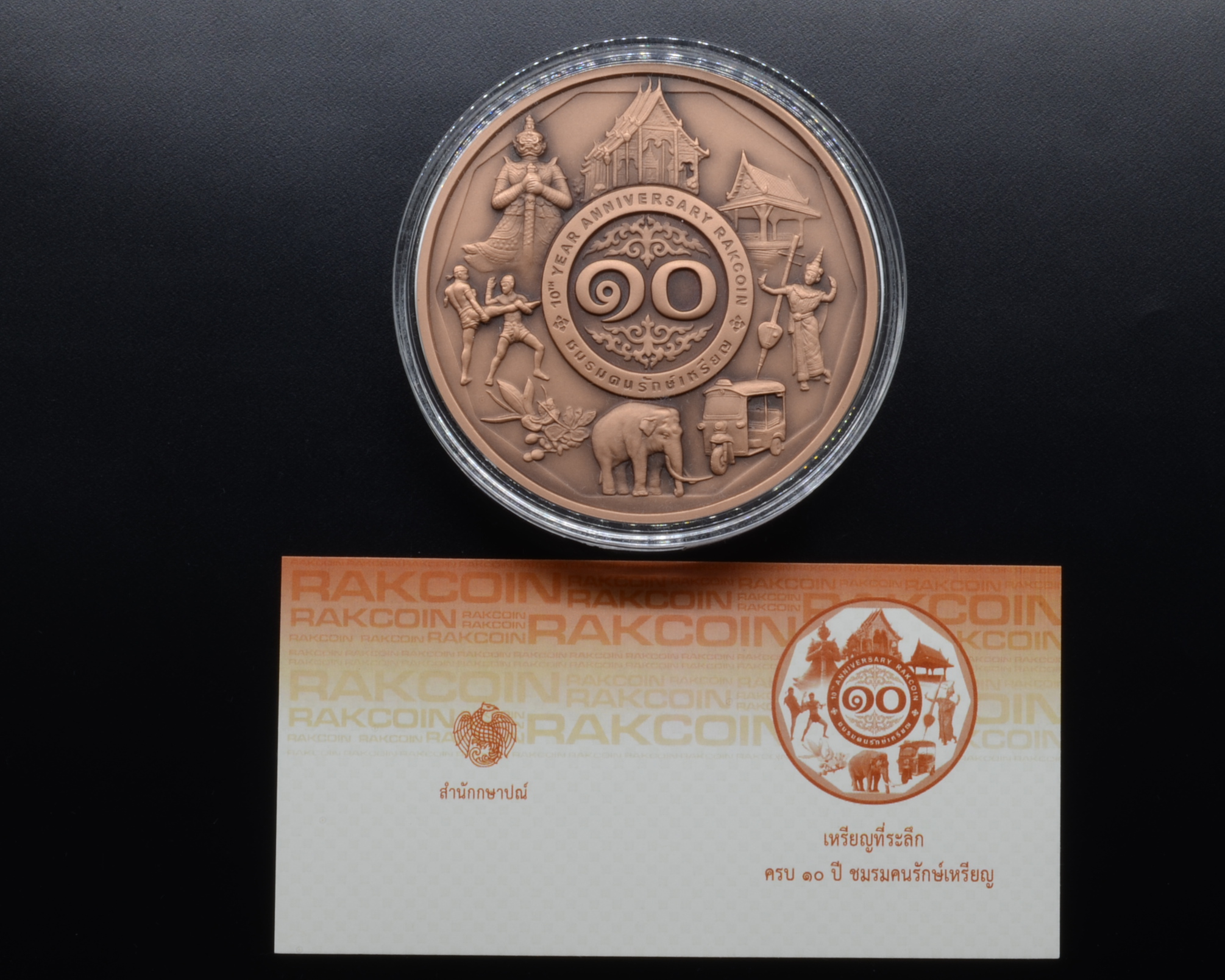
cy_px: 490
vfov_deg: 24.6
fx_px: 2248
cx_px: 624
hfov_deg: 30.5
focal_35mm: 62
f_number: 32
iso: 100
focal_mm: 36
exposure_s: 1/2
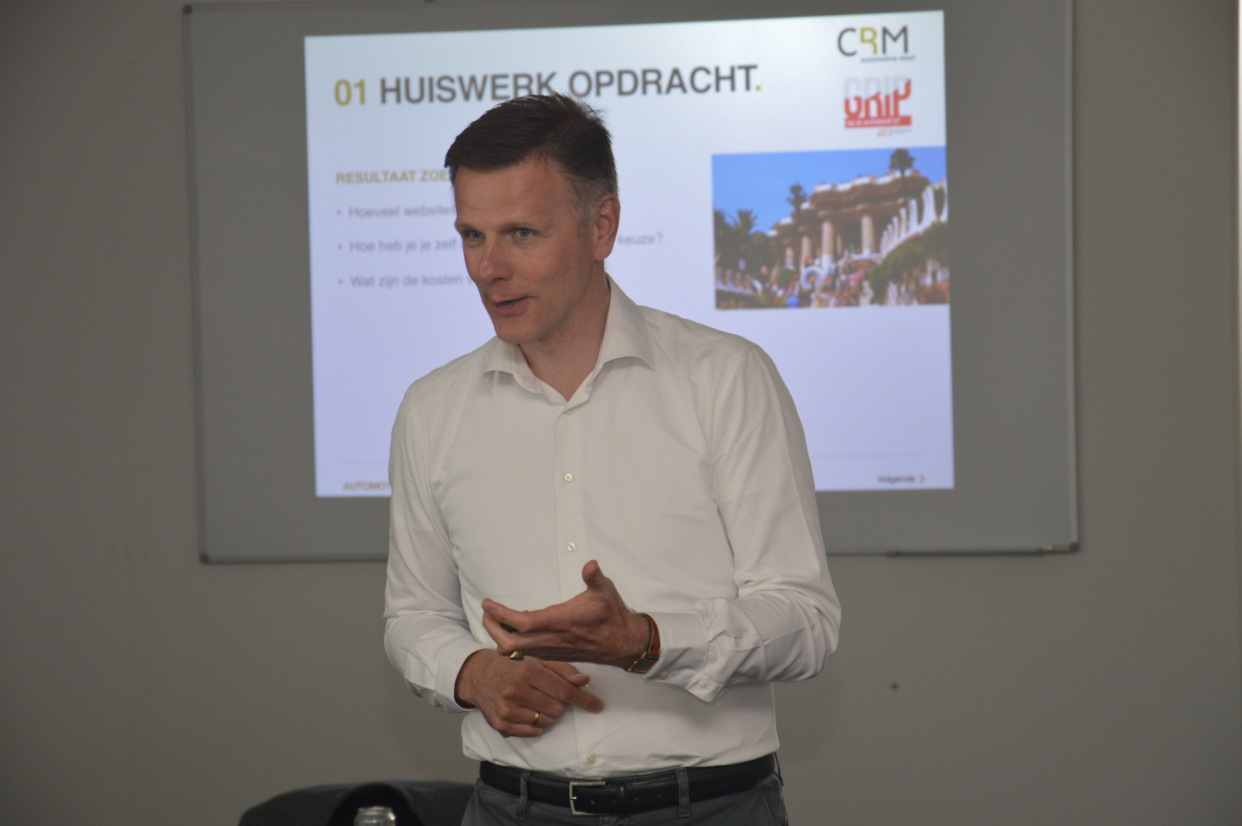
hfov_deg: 16.1
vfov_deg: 10.7
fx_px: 4395
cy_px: 413
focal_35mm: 128
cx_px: 621
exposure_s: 1/60
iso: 560
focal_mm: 85
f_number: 5.6
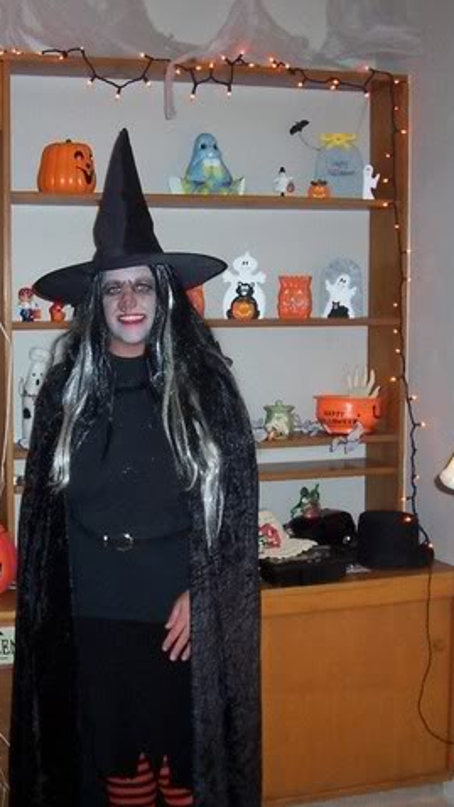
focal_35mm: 54
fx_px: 1155
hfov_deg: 22.1
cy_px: 404
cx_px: 150
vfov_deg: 38.5
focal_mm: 5.6
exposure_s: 1/60
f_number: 2.8
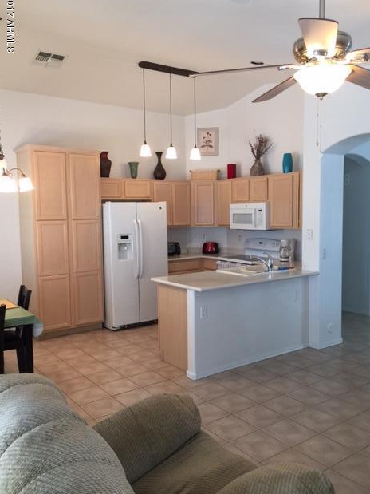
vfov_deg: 60.0
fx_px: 428
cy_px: 246
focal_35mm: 30
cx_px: 186
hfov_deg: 46.8
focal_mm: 4.15
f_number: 2.2
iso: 40
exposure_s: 1/30
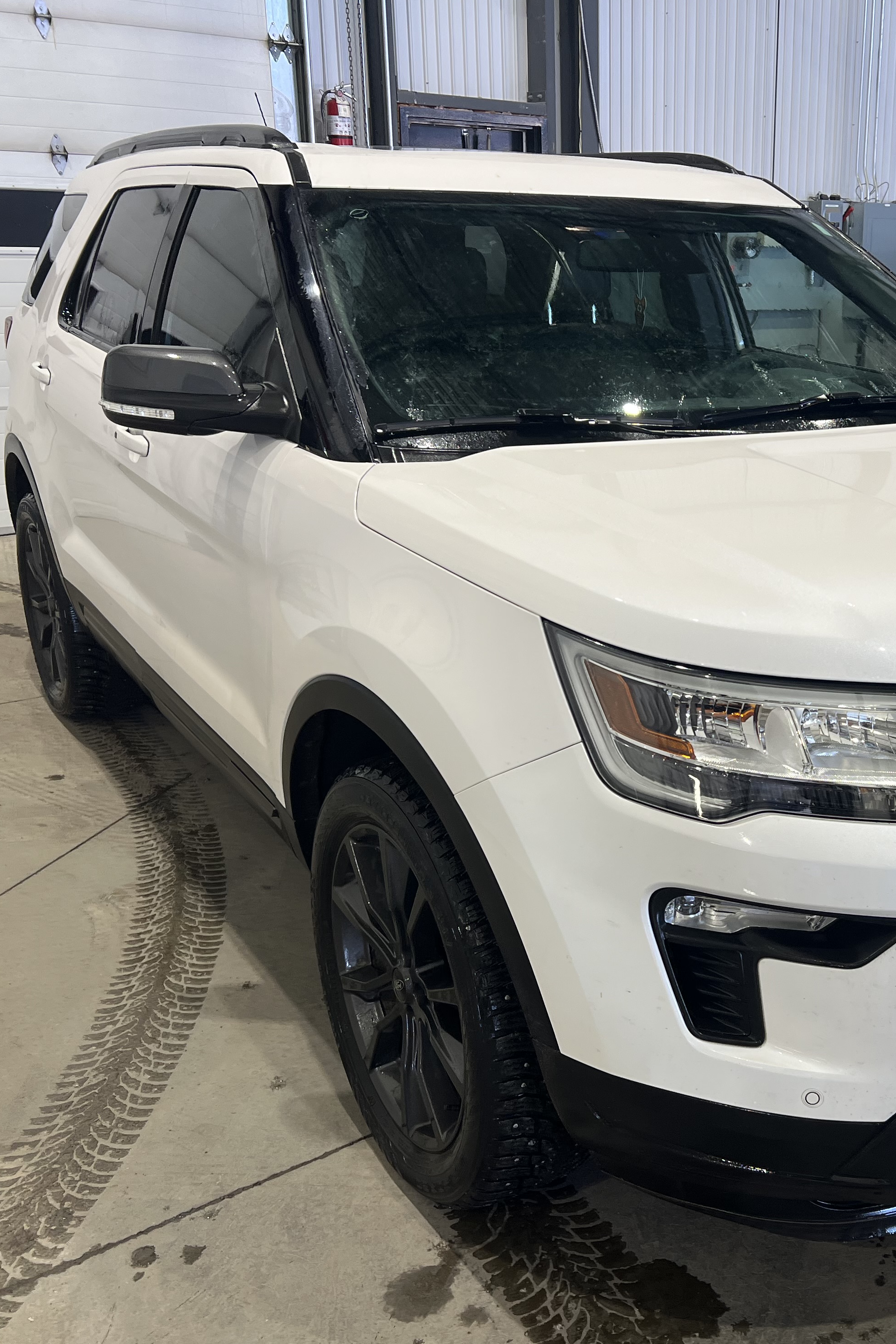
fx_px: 1381
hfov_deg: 34.9
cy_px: 678
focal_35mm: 37
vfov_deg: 51.9
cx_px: 710
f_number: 1.5
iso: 50
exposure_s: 1/120
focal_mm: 5.7
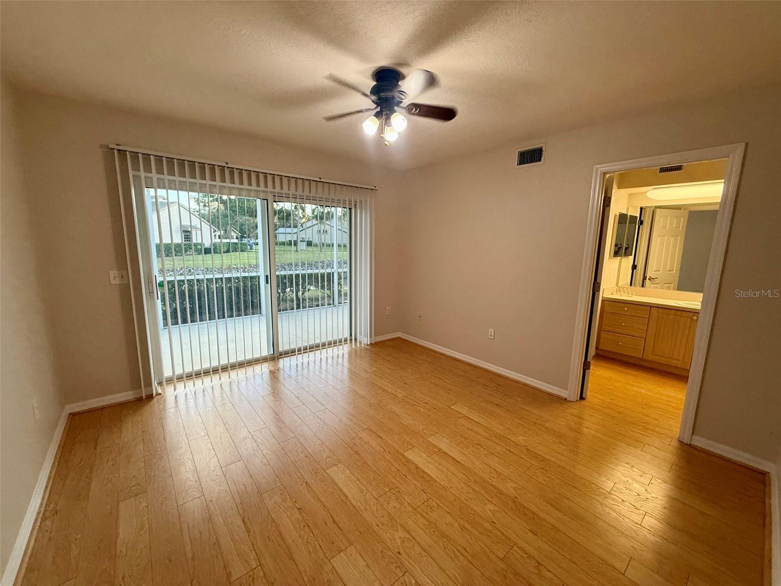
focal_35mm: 14
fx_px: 316
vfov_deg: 85.7
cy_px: 293
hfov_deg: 102.1
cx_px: 390
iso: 250
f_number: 2.2
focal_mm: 2.22
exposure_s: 1/120
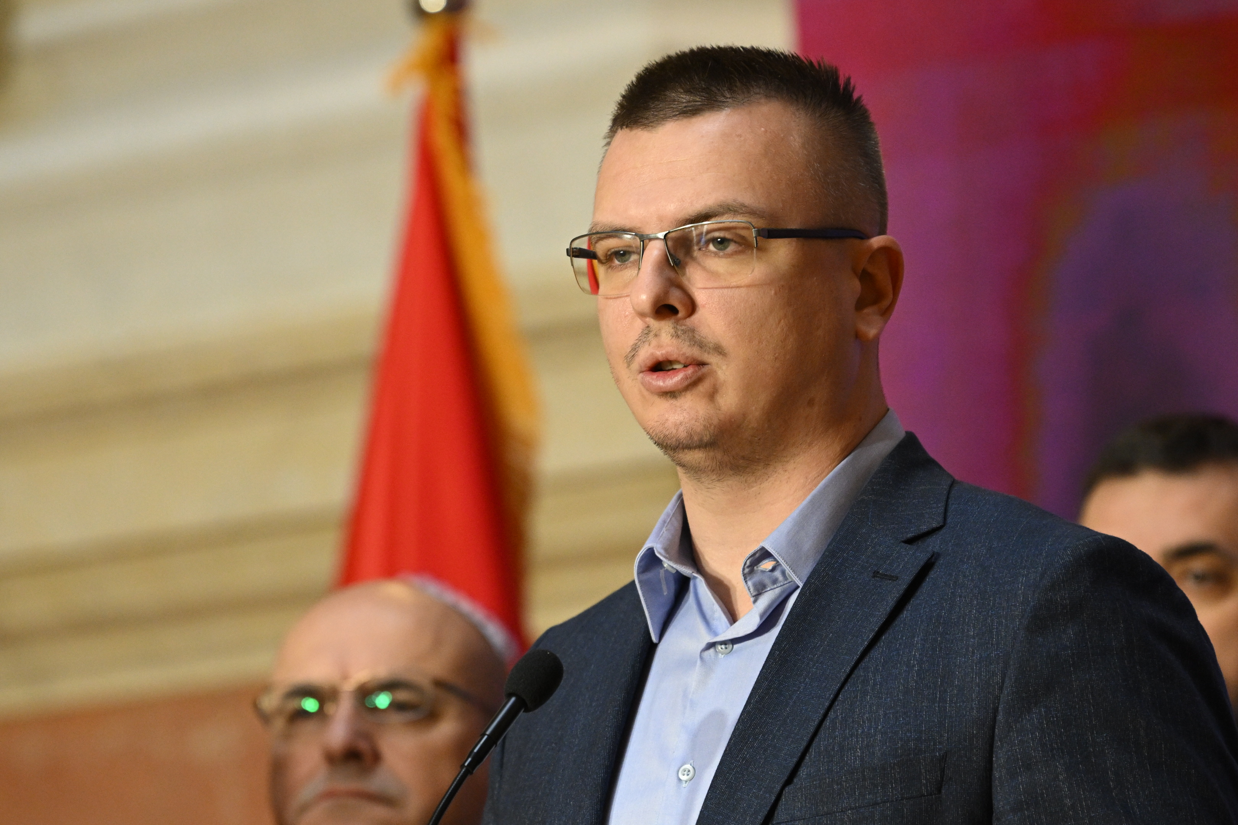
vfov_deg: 4.6
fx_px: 10316
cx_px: 619
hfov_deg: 6.9
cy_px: 412
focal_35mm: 300
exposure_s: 1/250
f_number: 4
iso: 2500
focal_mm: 200
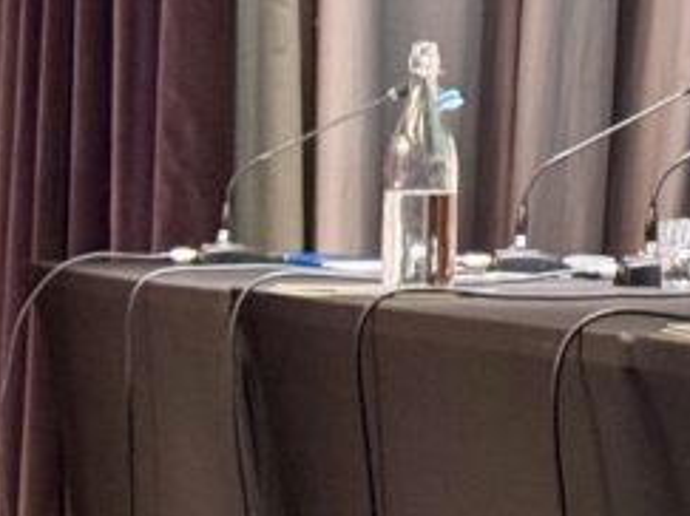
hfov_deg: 9.3
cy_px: -232
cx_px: 1258
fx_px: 4024
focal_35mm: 202
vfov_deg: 7.2
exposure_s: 1/33
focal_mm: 6.76
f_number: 1.78
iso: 200
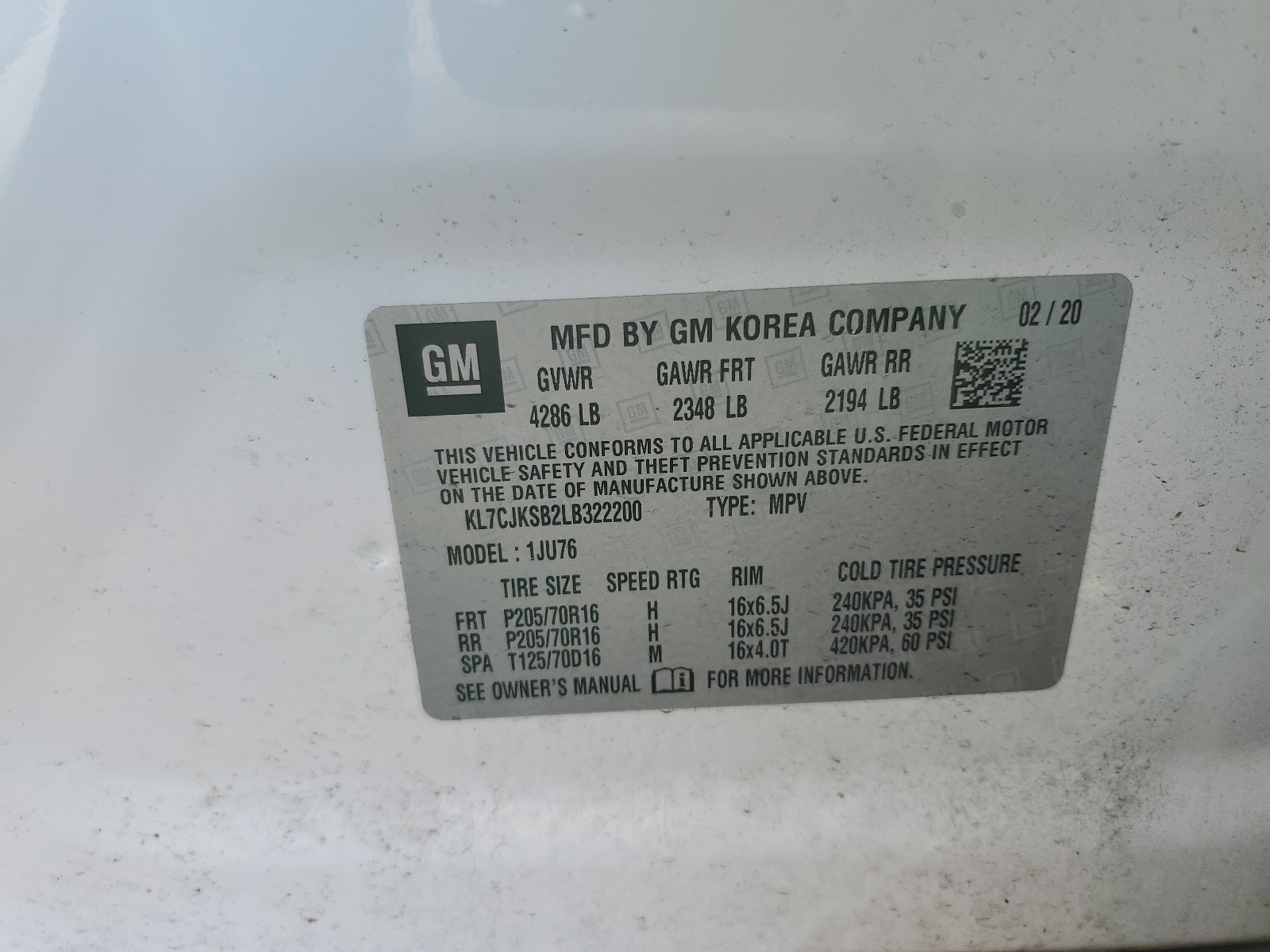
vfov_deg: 53.1
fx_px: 954
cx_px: 635
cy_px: 476
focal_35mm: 26
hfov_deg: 67.3
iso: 50
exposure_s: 1/233
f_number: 1.5
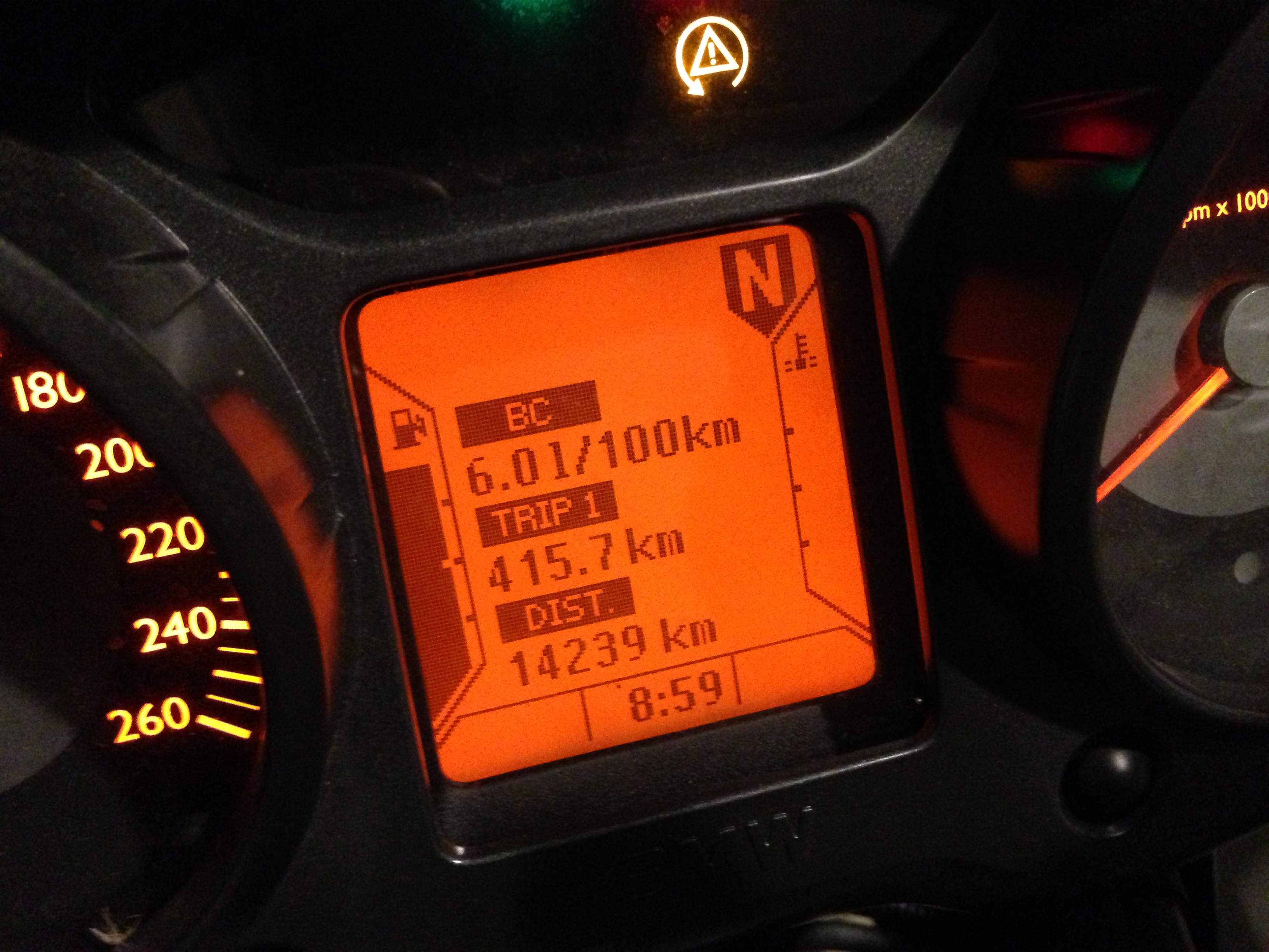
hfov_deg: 55.4
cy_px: 476
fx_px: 1210
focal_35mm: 33
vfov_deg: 42.9
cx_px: 634
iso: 800
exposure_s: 1/15
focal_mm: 4.13
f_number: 2.4
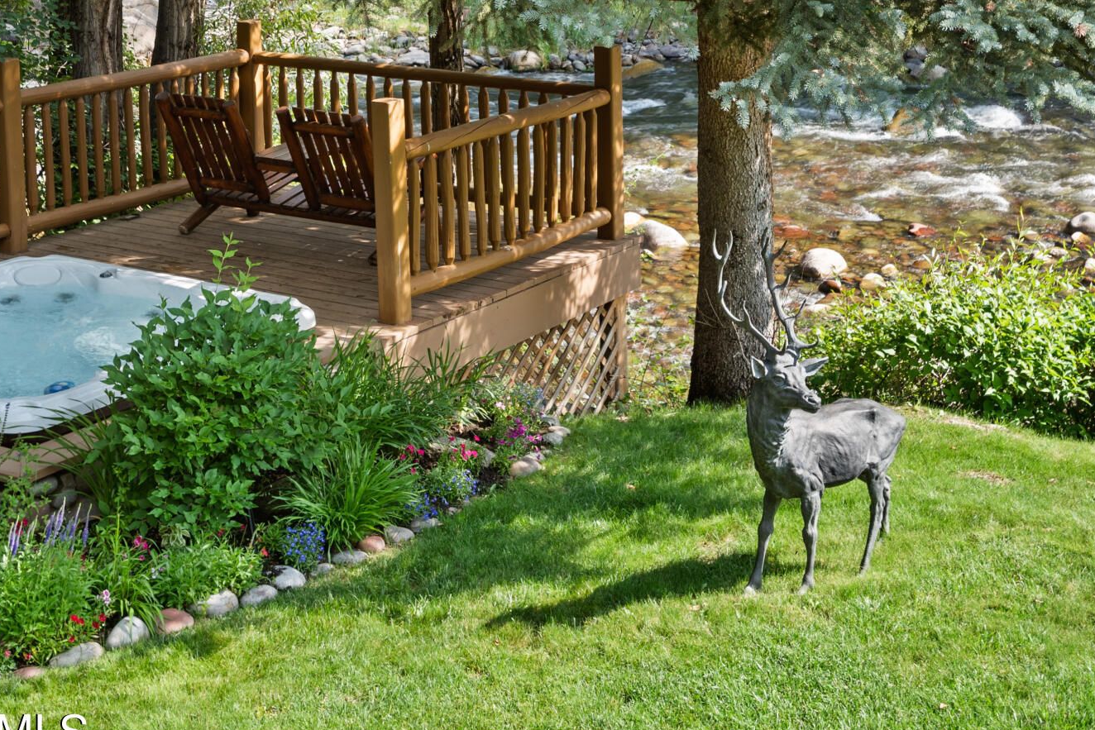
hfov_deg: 29.6
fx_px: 2068
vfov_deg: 19.4
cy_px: -20
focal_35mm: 68
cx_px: 474
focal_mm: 30
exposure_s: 1/20
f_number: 7.1
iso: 100
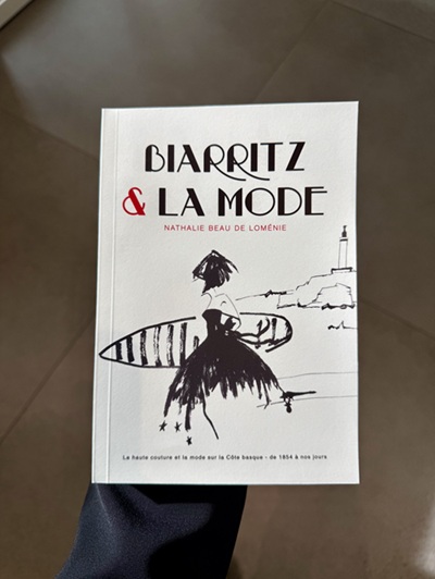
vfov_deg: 71.5
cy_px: 290
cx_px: 218
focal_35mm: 24
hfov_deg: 56.9
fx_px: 401
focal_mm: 6.76
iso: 80
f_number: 1.78
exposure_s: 1/955
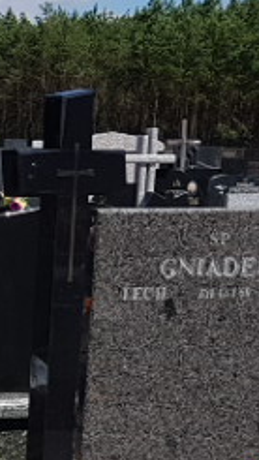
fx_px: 1354
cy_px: 631
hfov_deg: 10.4
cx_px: -180
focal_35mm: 111
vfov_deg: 17.8
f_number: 1.7
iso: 50
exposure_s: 1/2710
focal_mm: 4.2
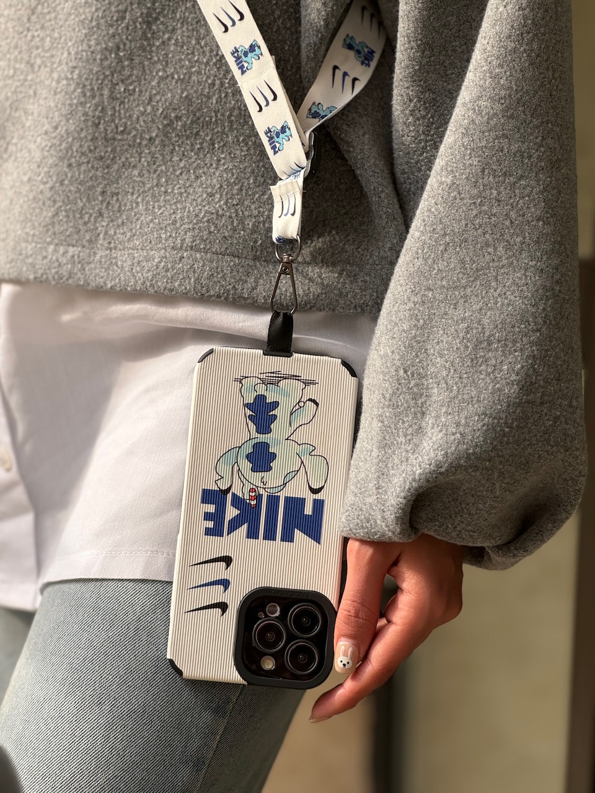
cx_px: 298
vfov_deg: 25.3
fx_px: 1765
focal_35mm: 77
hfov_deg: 19.1
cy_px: 396
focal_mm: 9
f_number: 2.8
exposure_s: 1/128
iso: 25
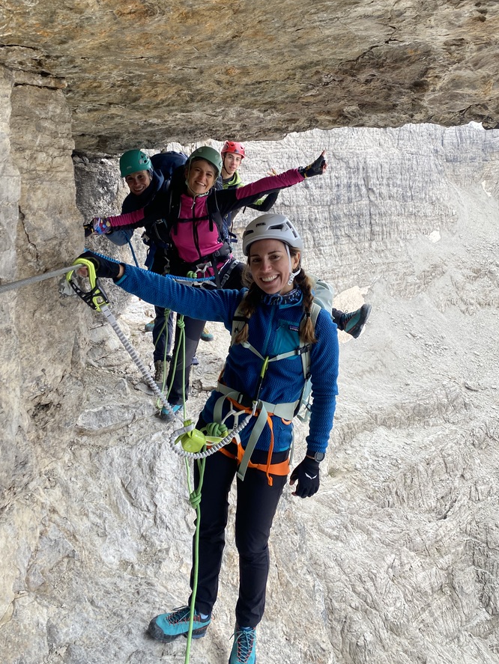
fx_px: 576
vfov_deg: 59.9
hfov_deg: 46.8
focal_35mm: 30
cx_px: 240
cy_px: 310
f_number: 1.8
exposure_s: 1/404
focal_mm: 4.25
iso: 32
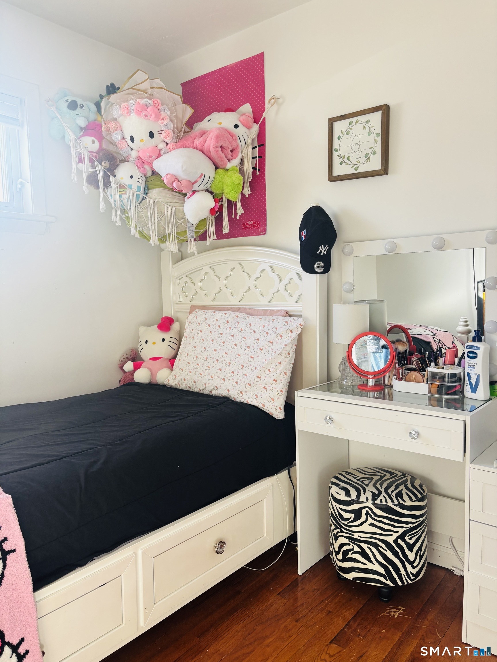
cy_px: 331
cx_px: 248
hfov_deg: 53.1
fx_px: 498
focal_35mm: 26
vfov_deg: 67.3
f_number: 1.6
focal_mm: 5.96
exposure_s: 1/121
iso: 80
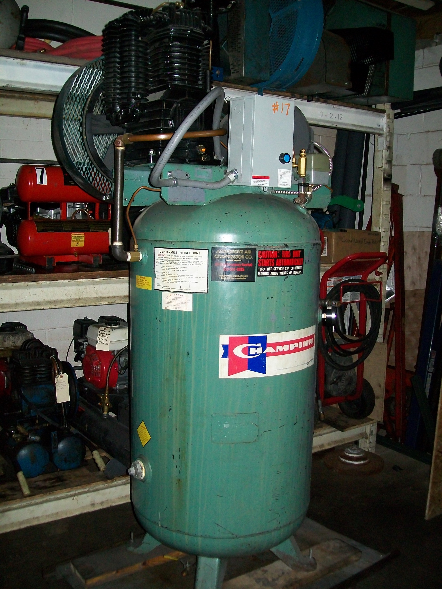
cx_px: 221
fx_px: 613
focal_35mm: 36
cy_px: 294
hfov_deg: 39.7
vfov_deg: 51.4
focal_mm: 6
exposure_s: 1/60
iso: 160
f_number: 2.7
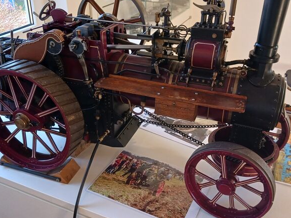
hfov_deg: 50.1
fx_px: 311
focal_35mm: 37
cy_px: 104
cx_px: 138
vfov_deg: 38.7
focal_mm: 4
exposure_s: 1/50
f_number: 1.8
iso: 200
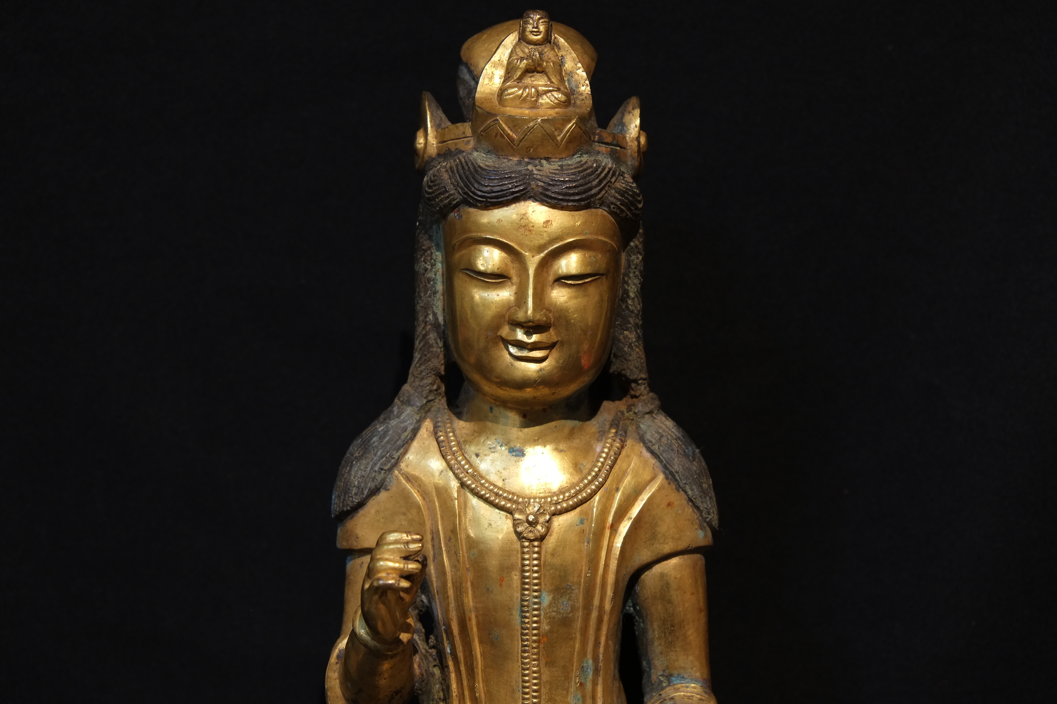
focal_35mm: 76
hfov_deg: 26.7
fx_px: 2231
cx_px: 528
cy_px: 352
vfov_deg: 17.9
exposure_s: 1/28
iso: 800
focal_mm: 50.5
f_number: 4
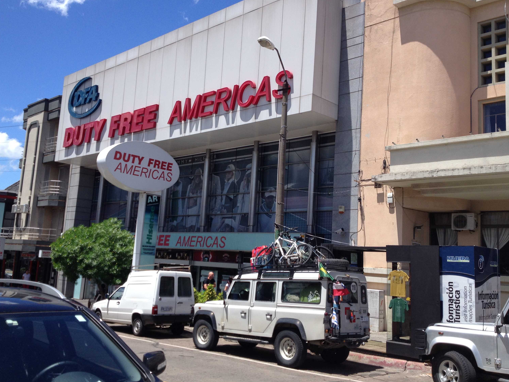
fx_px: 559
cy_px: 182
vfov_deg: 37.7
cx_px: 237
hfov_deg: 48.9
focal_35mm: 38
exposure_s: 1/1453
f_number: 2.4
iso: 50
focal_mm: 4.28
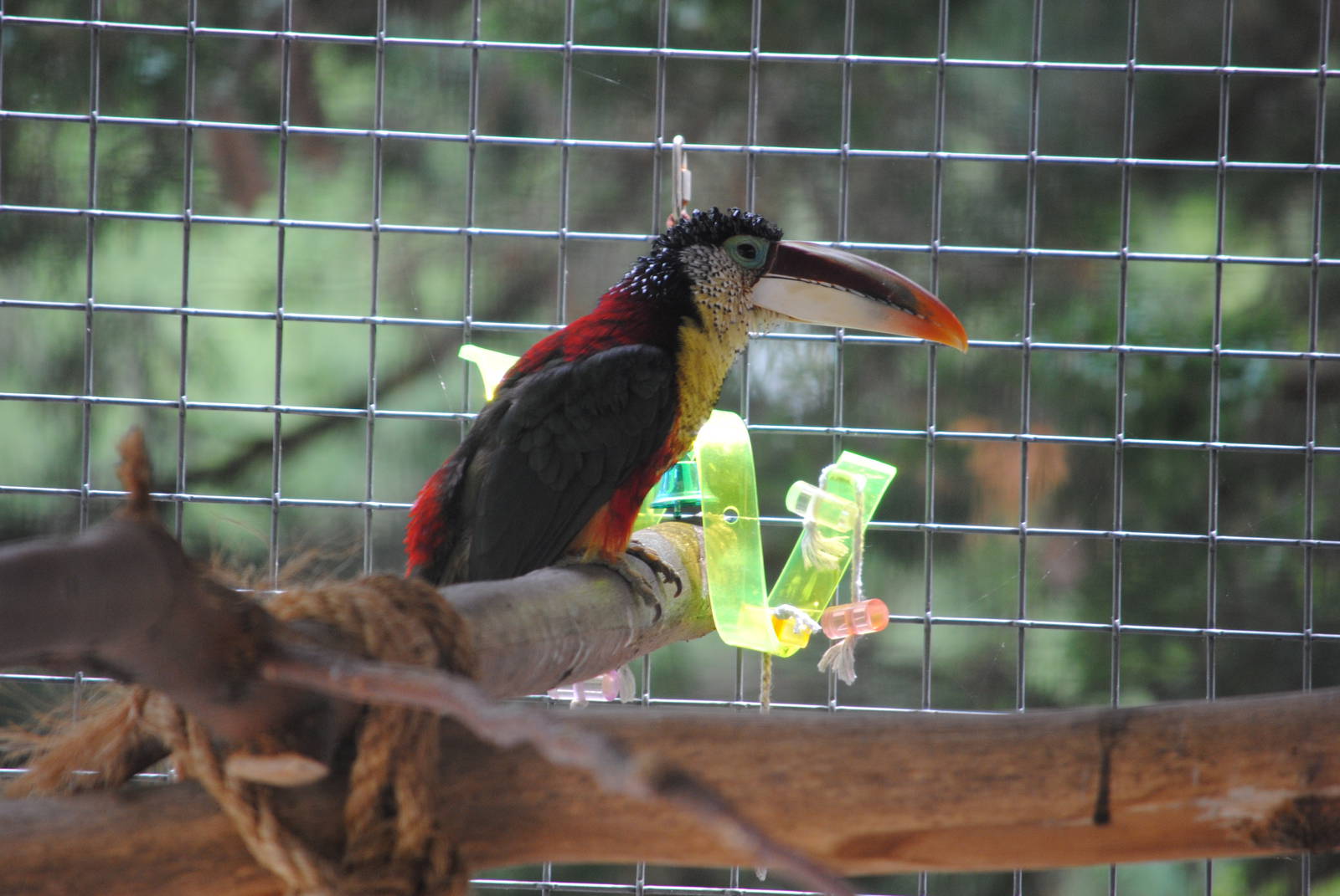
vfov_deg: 3.1
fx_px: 16770
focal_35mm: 450
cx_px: 670
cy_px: 448
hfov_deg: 4.6
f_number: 5.6
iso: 400
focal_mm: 300
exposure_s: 1/125
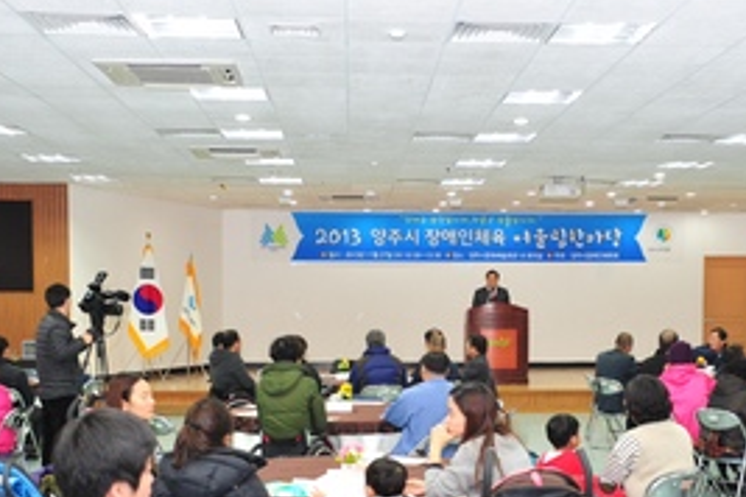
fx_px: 1326
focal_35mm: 64
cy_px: 373
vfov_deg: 21.1
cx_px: 455
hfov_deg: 31.3
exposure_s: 1/80
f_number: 5.6
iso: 1600
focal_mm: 38
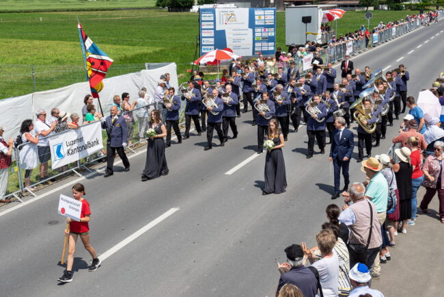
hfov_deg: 44.5
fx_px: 543
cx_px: 222
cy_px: 148
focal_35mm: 44
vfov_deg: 30.5
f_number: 11
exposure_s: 1/200
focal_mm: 44
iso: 100
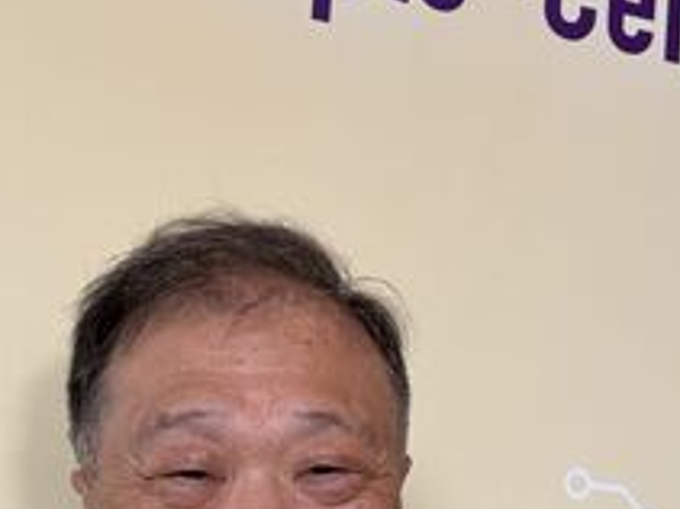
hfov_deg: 26.2
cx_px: 245
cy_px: 506
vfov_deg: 19.3
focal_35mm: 74
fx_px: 1453
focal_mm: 5.96
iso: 80
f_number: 1.6
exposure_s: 1/60
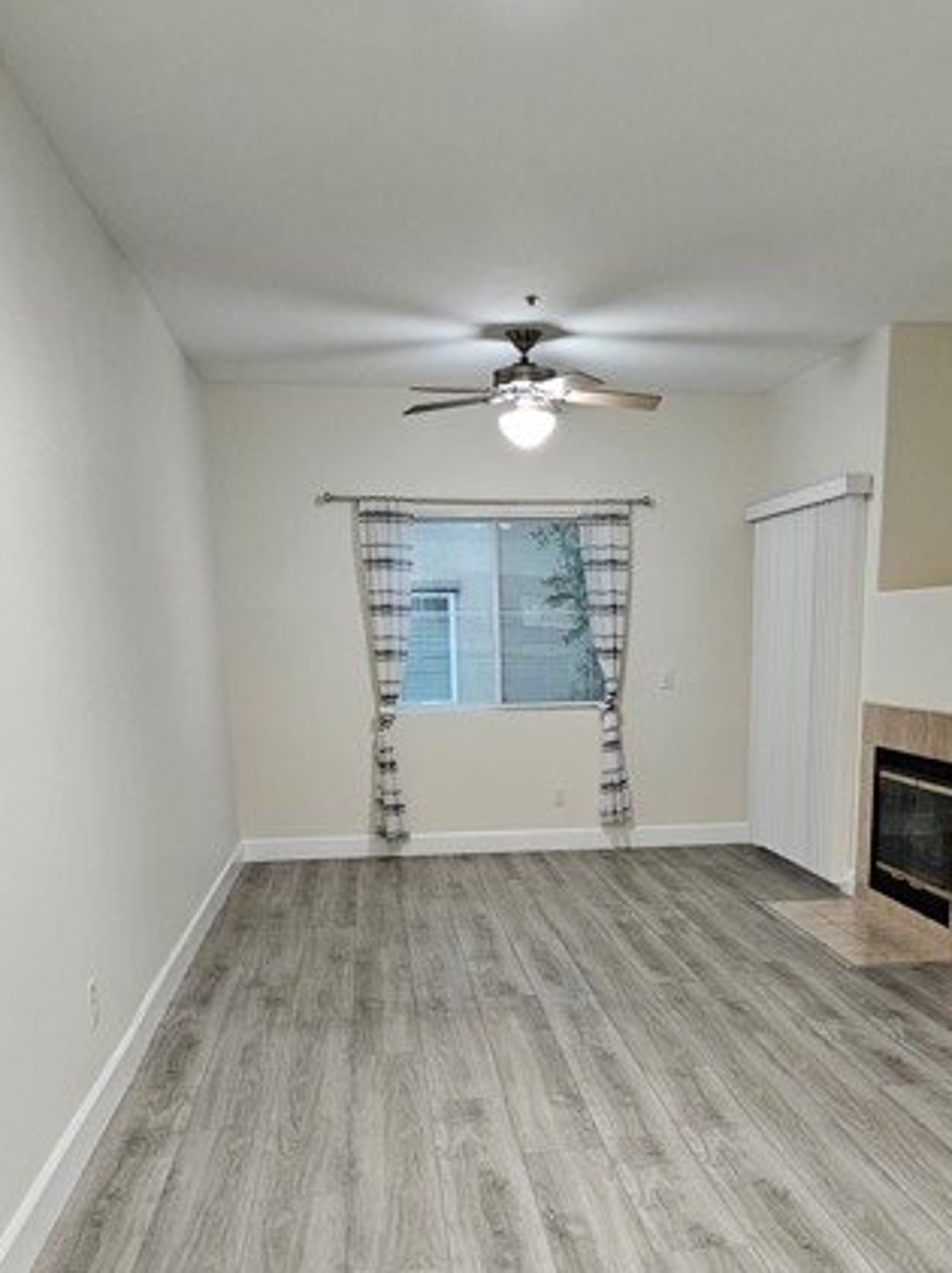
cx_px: 595
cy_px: 940
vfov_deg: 50.7
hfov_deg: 40.4
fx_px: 1285
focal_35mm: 35
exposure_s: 1/120
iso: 1000
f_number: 1.8
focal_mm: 5.4
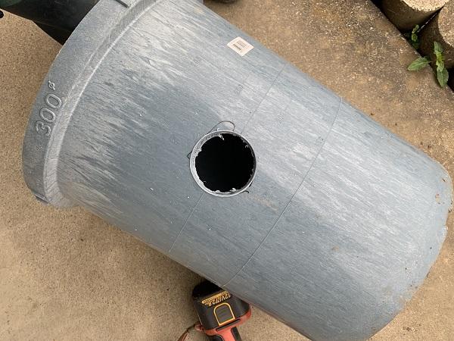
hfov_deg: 67.3
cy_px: 170
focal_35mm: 26
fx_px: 341
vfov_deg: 53.1
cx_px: 227
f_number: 1.8
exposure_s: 1/121
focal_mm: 4.2
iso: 32
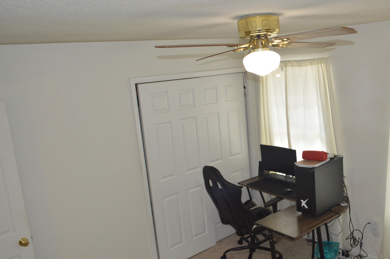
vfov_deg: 38.8
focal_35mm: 34
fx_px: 368
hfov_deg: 55.3
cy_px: 132
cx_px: 241
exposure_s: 1/100
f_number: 4
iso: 400
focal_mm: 18
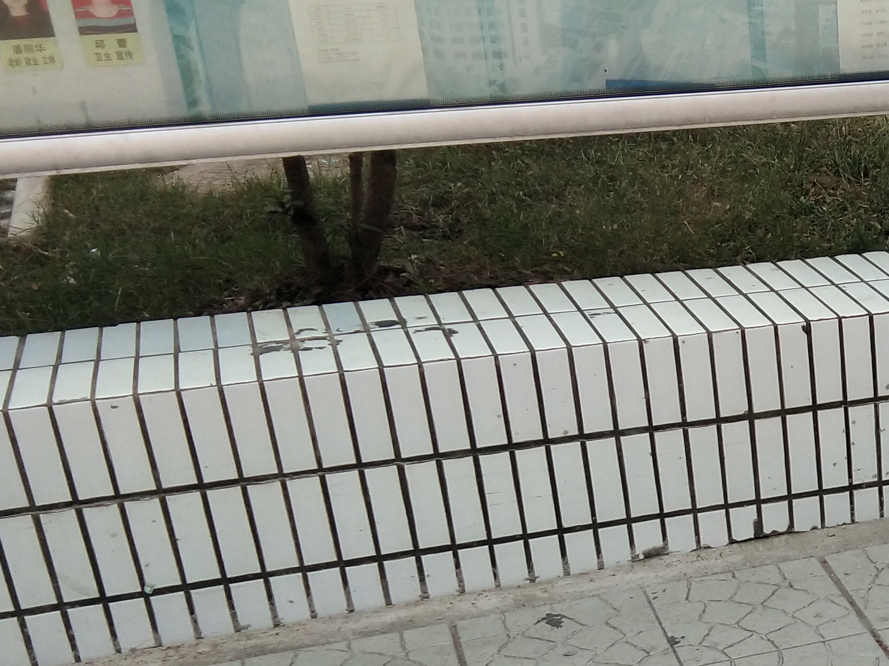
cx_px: 1064
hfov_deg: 23.2
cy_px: 639
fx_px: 1977
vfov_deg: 18.7
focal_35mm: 77
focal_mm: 3.69
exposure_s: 1/448
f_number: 2.2
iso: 50
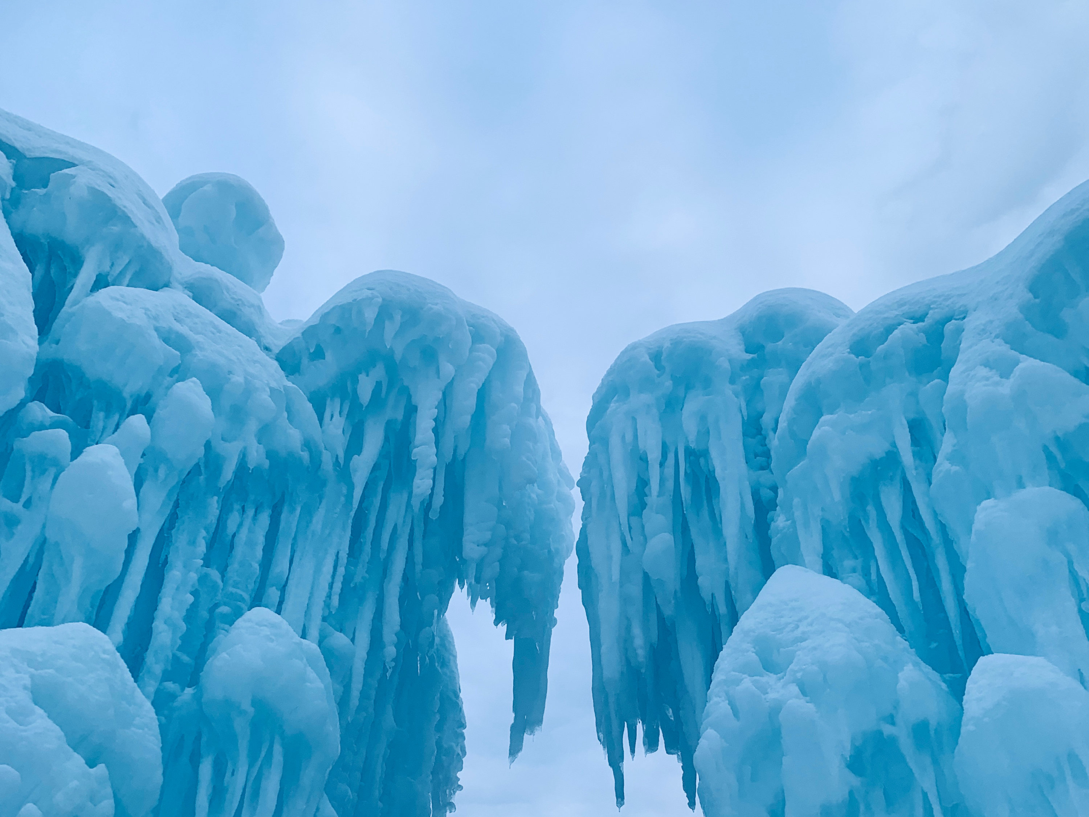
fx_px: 818
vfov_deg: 53.1
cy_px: 408
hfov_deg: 67.3
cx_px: 544
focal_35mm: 26
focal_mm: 4.25
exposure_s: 1/322
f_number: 1.8
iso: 25
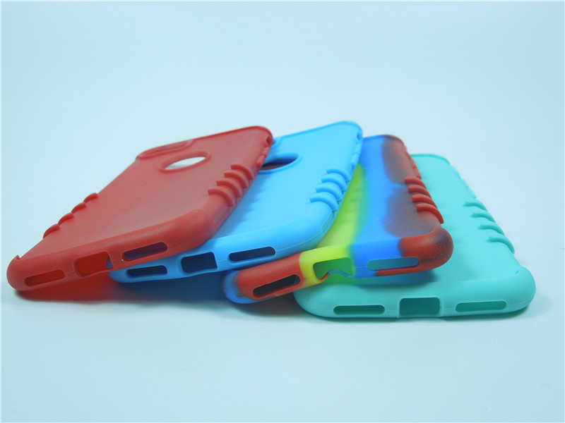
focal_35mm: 39
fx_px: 637
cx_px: 282
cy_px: 212
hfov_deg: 47.9
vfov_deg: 36.8
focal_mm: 7
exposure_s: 1/80
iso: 100
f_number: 3.8
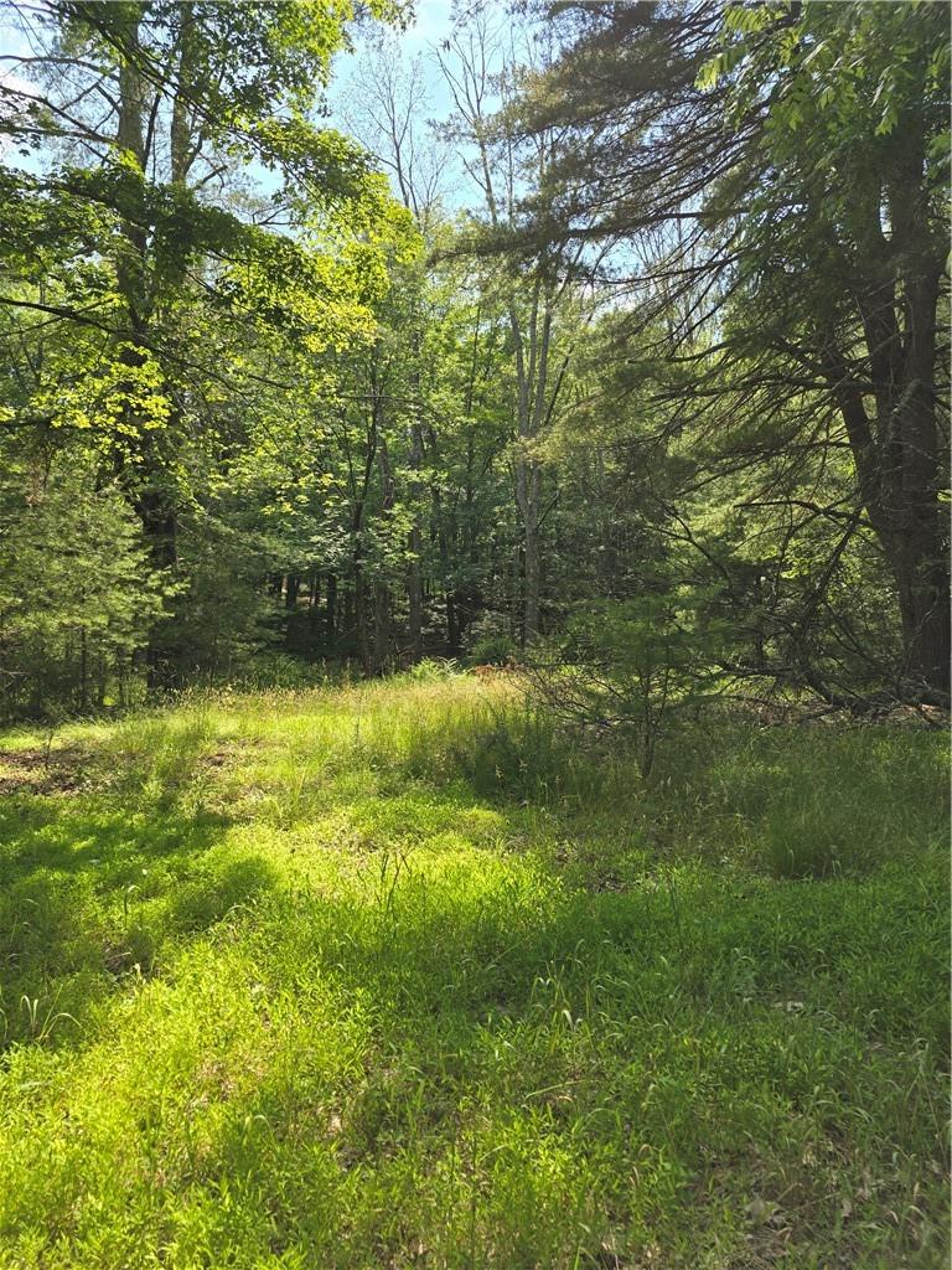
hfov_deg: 58.9
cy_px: 635
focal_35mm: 23
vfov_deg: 73.9
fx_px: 843
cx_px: 476
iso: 12
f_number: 1.7
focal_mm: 6.3
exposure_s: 1/368
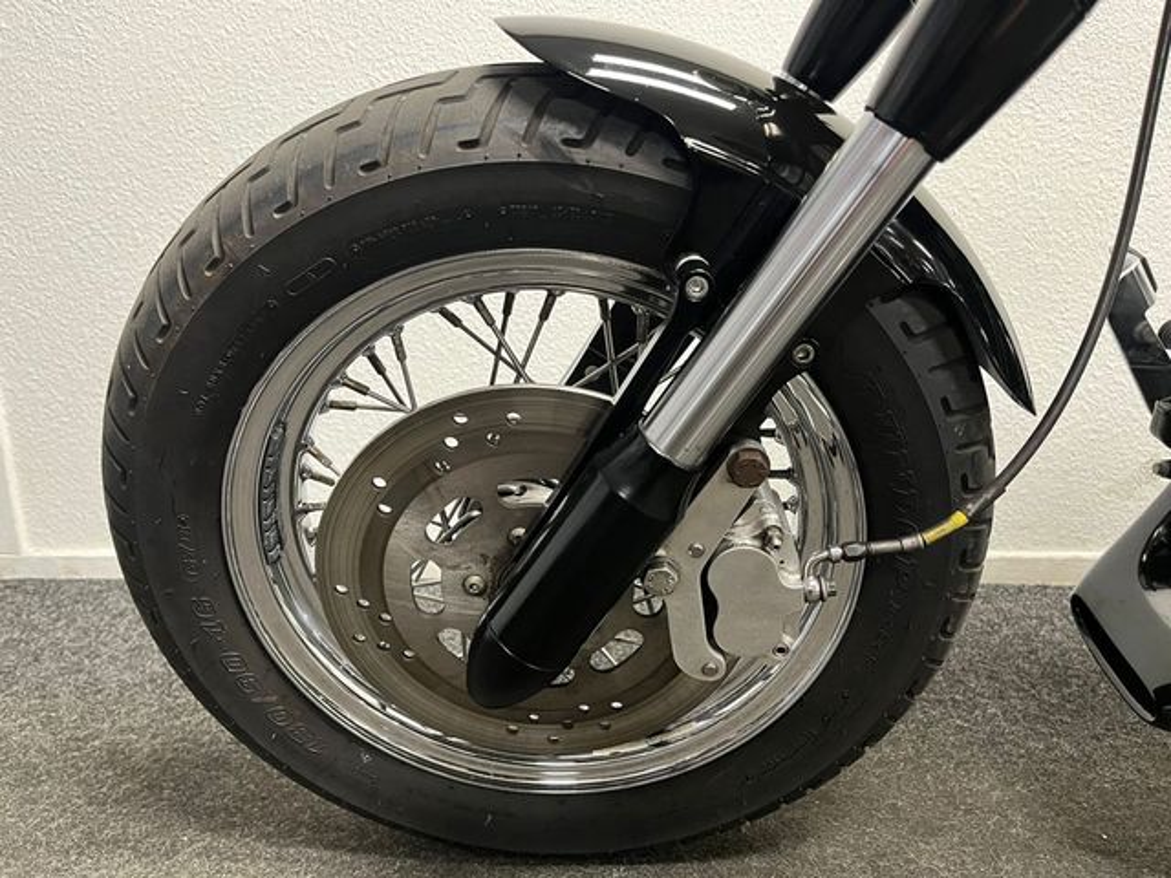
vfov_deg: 53.1
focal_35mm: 26
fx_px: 880
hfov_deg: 67.3
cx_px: 586
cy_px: 439
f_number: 1.6
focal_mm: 5.1
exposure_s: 1/50
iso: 500
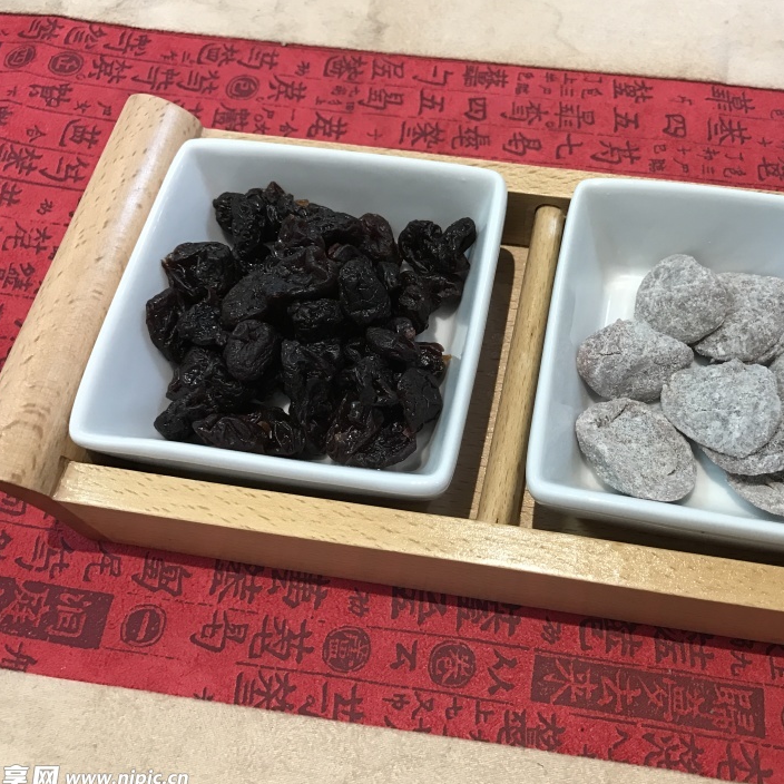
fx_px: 922
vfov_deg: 46.0
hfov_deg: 45.3
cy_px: 370
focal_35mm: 36
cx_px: 523
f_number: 1.8
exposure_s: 1/20
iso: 40
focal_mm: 3.99
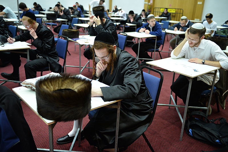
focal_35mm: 34
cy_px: 76
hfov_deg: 55.8
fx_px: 215
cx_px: 114
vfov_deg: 38.9
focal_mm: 34
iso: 2500
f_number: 2.8
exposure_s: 1/100
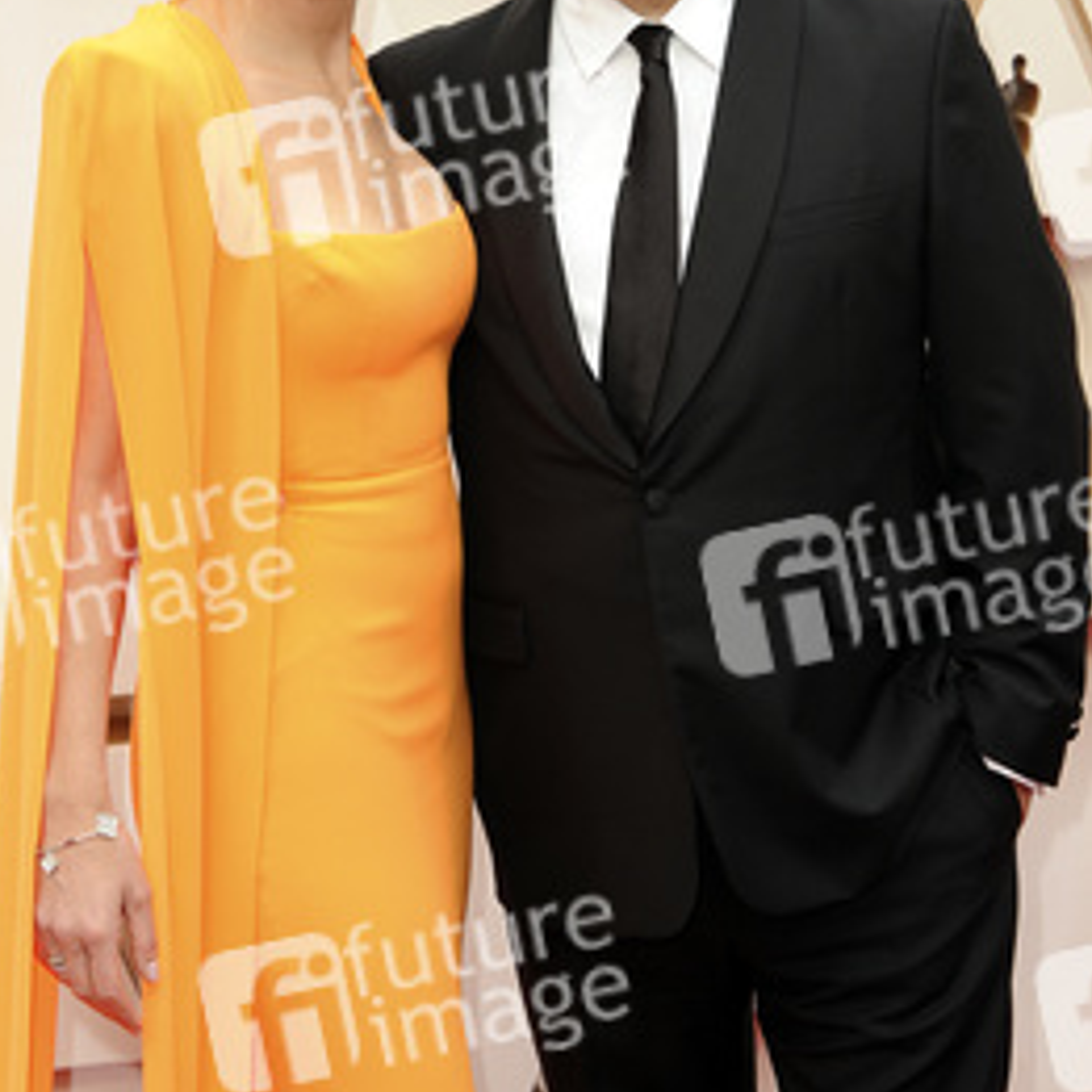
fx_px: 4283
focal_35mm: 120
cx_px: 538
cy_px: 368
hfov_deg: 14.5
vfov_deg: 14.5
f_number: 7.1
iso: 800
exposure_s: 1/200
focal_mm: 92
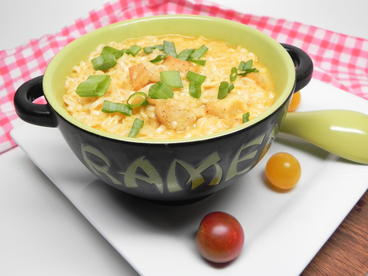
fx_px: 351
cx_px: 184
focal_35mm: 33
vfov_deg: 42.9
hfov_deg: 55.4
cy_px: 138
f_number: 2.8
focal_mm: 5.9
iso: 160
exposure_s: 1/39.6
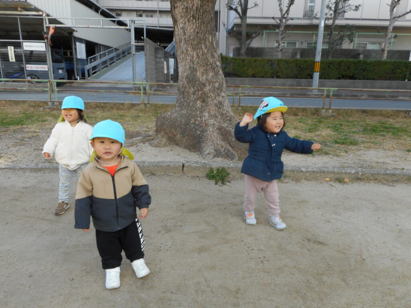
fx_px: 297
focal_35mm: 25
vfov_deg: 54.9
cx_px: 206
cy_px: 154
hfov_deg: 69.4
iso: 160
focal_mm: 4.5
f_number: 3.7
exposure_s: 1/250
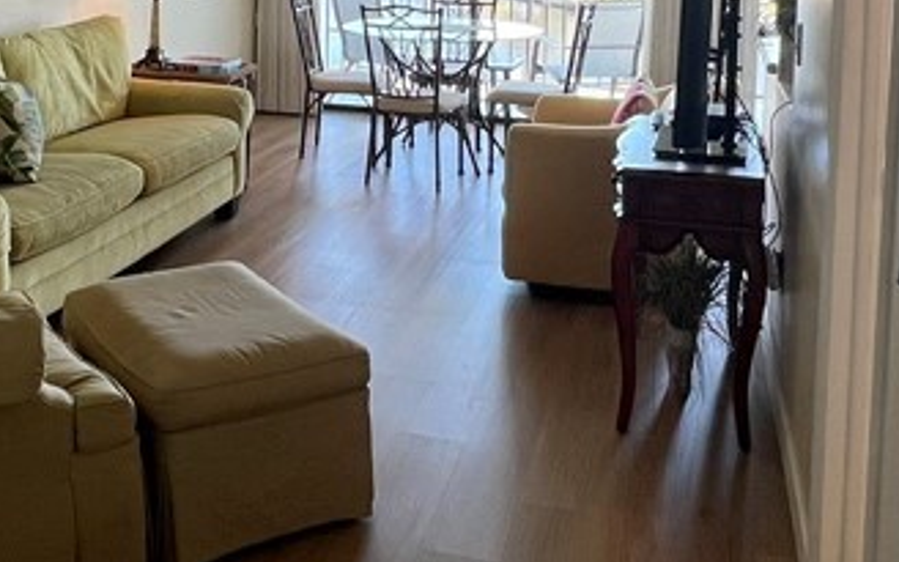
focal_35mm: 43
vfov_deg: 28.0
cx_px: 329
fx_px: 1054
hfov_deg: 45.8
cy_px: -8
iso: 80
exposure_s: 1/120
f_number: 1.8
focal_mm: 1.57
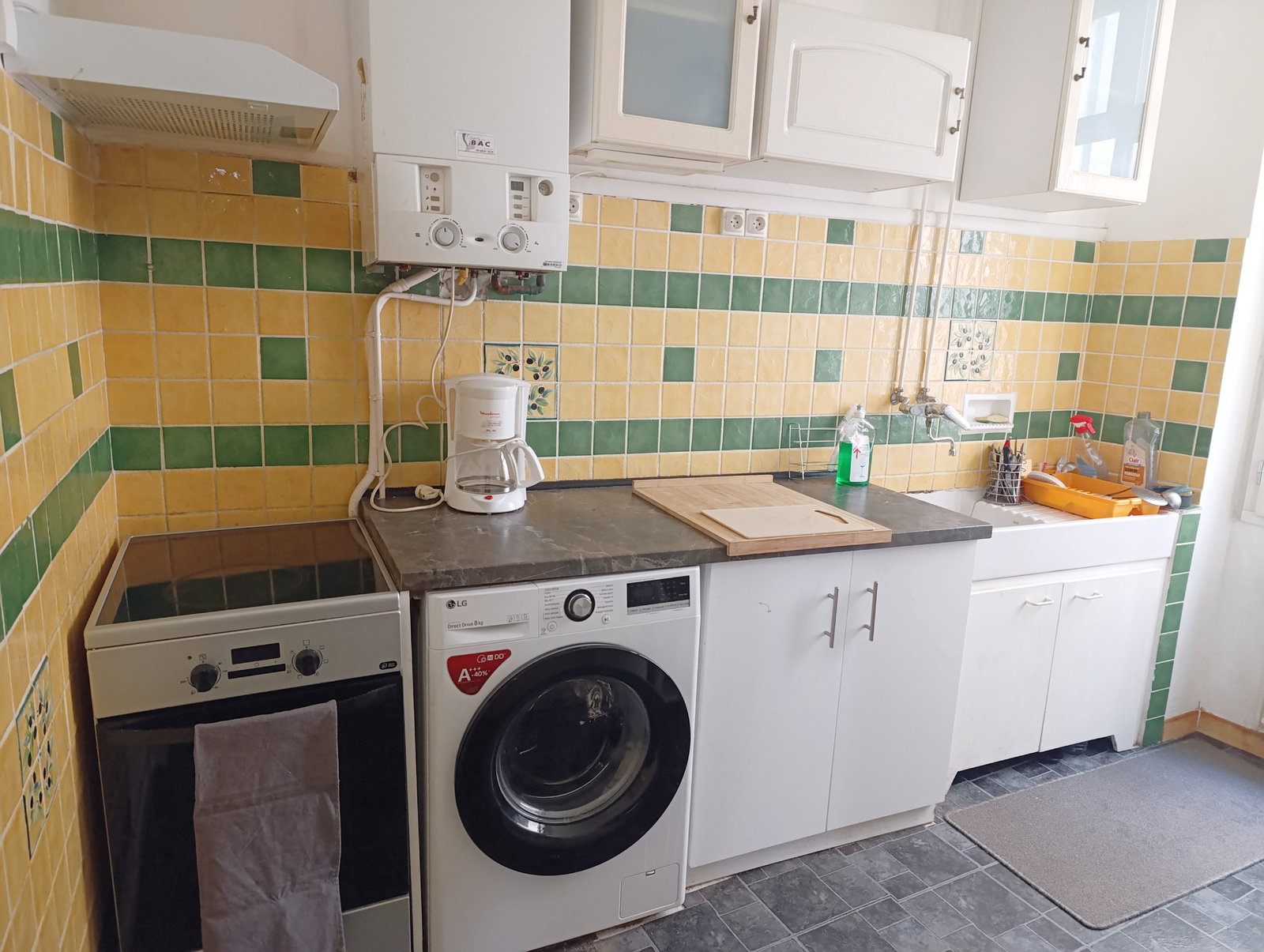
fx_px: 841
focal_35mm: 23
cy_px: 476
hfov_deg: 73.8
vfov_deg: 59.0
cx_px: 632
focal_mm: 6.14
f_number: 1.6
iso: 2000
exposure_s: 1/25
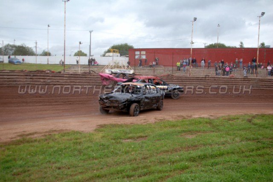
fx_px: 250
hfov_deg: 57.2
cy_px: 91
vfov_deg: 39.9
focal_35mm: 33
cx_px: 136
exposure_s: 1/320
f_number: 4
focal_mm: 22
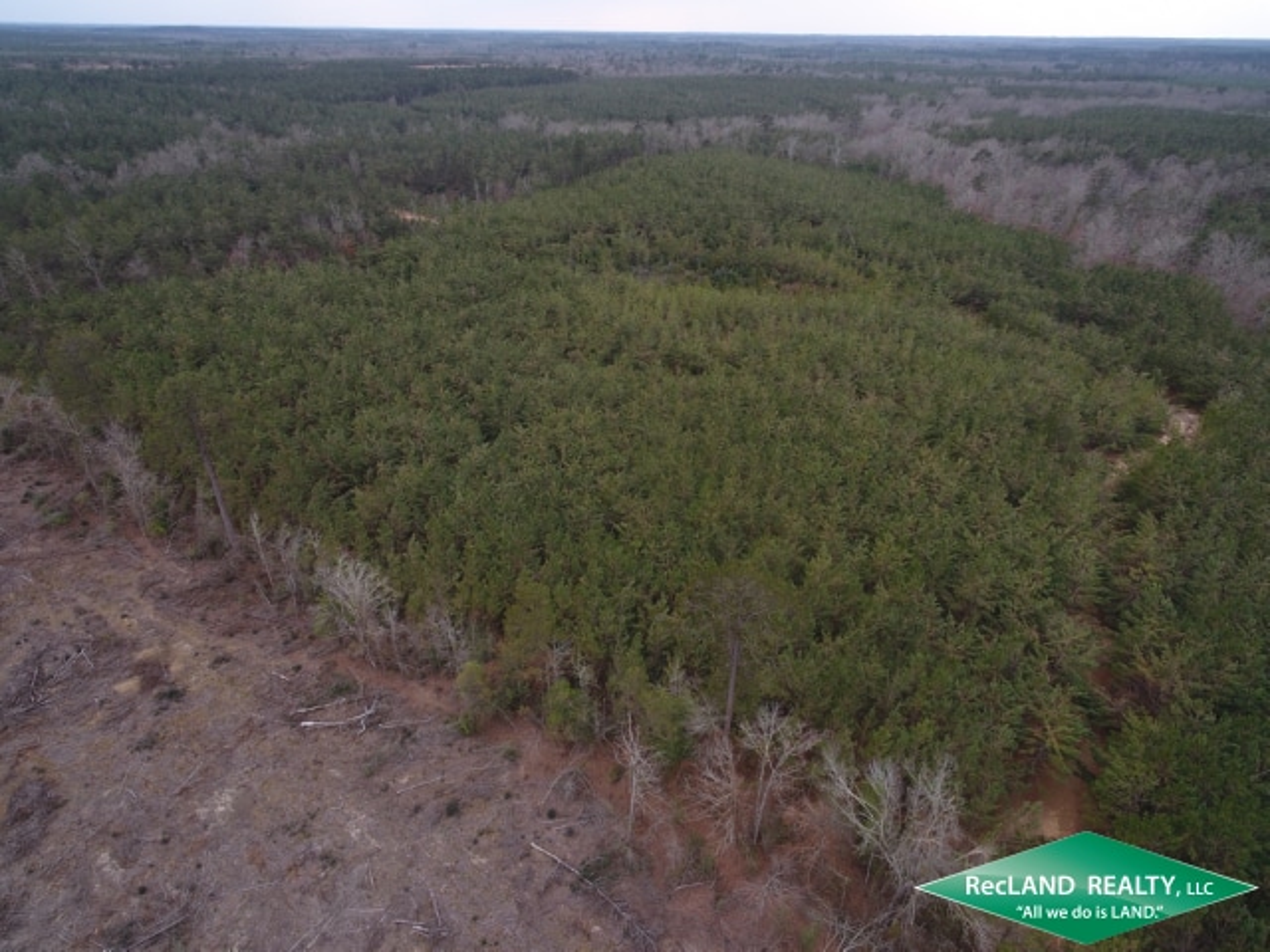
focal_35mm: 20
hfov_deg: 81.7
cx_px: 635
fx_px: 734
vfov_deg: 66.0
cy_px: 476
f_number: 2.8
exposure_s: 1/173
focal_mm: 3.61
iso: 100
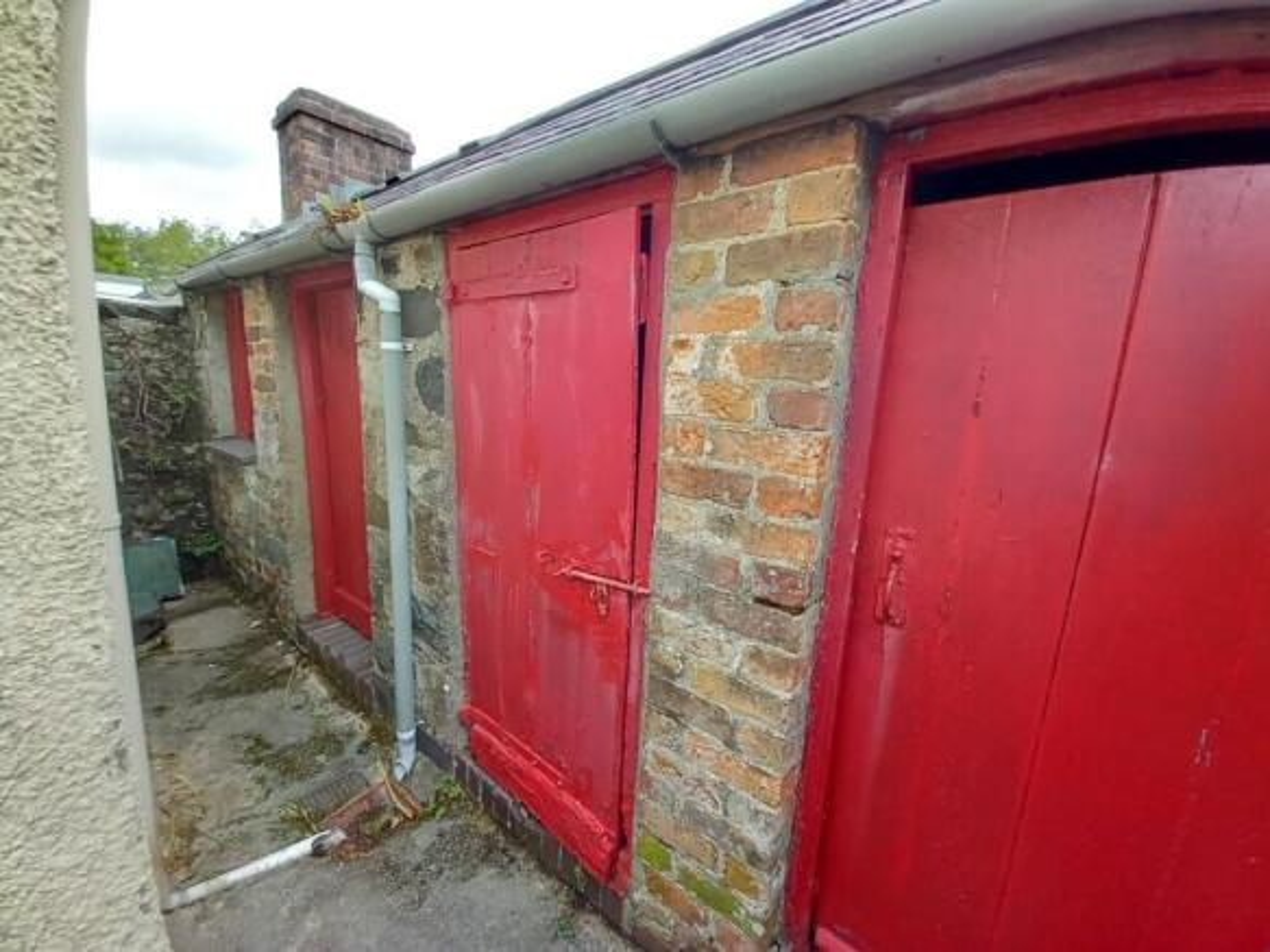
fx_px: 477
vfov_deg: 89.9
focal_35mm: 13
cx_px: 635
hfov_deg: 106.2
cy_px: 476
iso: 40
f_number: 2.2
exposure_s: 1/152
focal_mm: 1.13
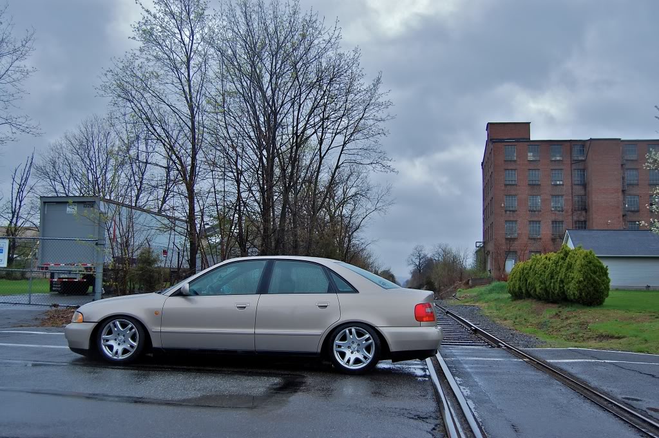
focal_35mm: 36
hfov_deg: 53.2
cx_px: 330
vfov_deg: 36.8
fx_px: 658
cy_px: 219
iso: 200
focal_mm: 24
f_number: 4.5
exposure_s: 1/320
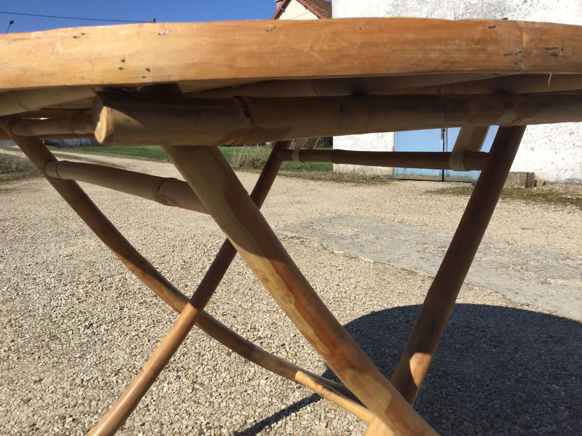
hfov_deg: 58.4
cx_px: 291
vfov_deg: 45.4
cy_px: 218
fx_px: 521
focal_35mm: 31
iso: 25
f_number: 2.4
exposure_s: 1/1381
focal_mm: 3.3
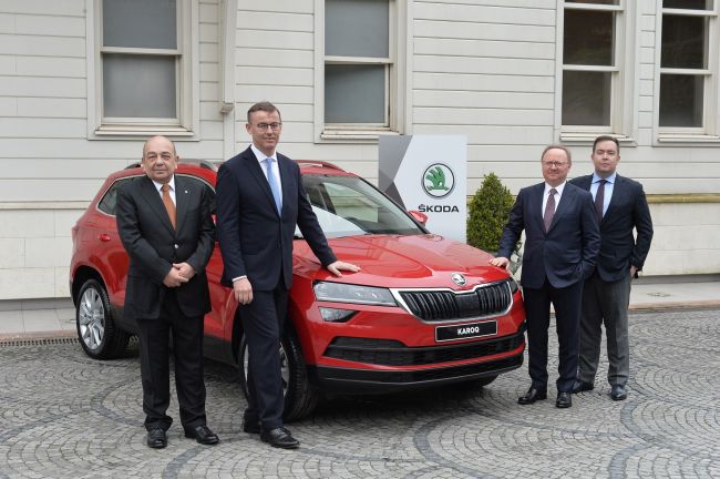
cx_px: 360
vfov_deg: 25.9
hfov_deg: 38.2
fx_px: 1039
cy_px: 240
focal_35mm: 52
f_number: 8
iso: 500
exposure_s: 1/125
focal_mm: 52
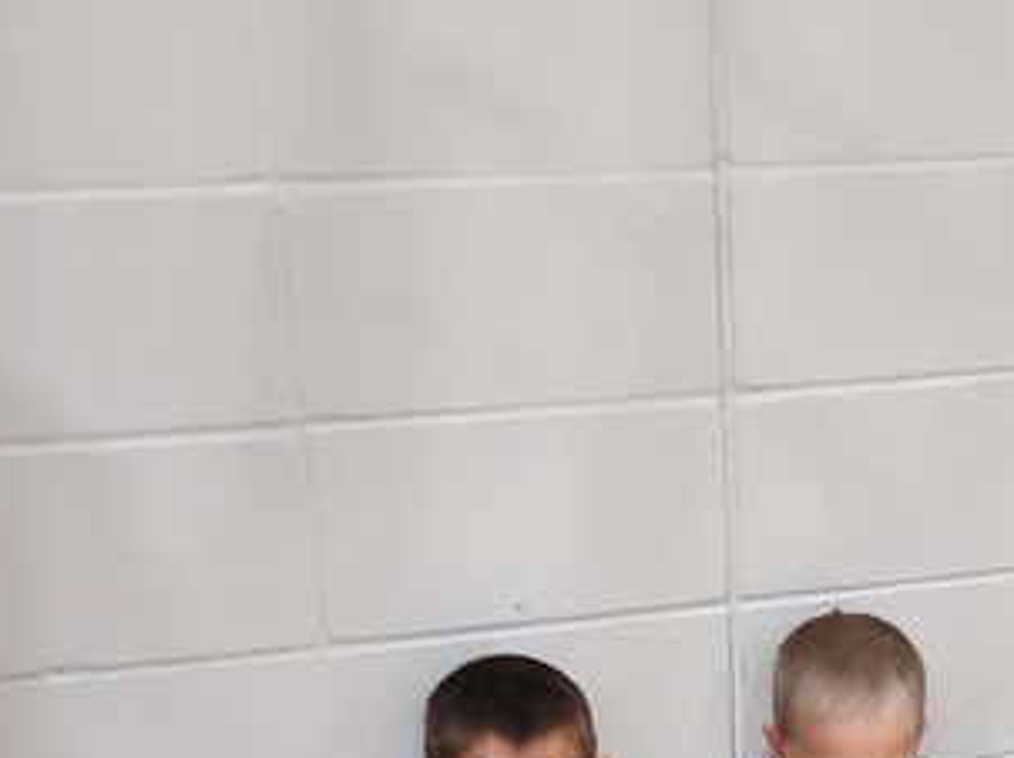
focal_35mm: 78
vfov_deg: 17.9
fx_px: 2283
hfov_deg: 24.1
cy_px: 912
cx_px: 977
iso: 200
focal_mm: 5.4
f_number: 1.8
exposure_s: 1/120
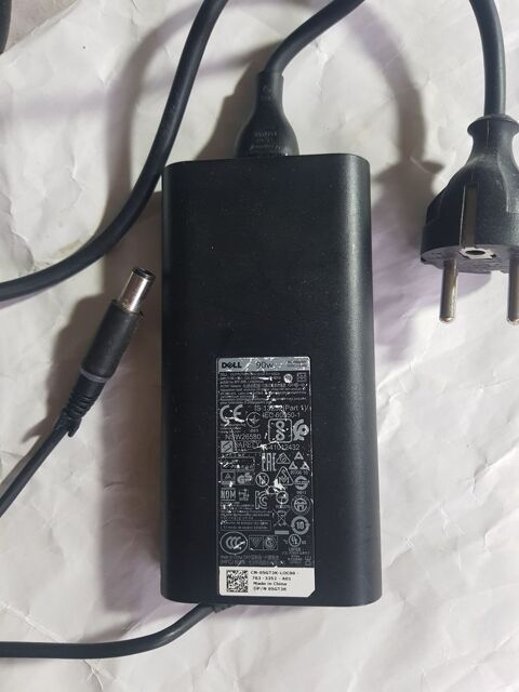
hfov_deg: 53.1
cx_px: 260
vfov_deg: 67.3
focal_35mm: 26
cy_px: 346
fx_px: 520
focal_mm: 4.2
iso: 200
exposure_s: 1/17
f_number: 1.7
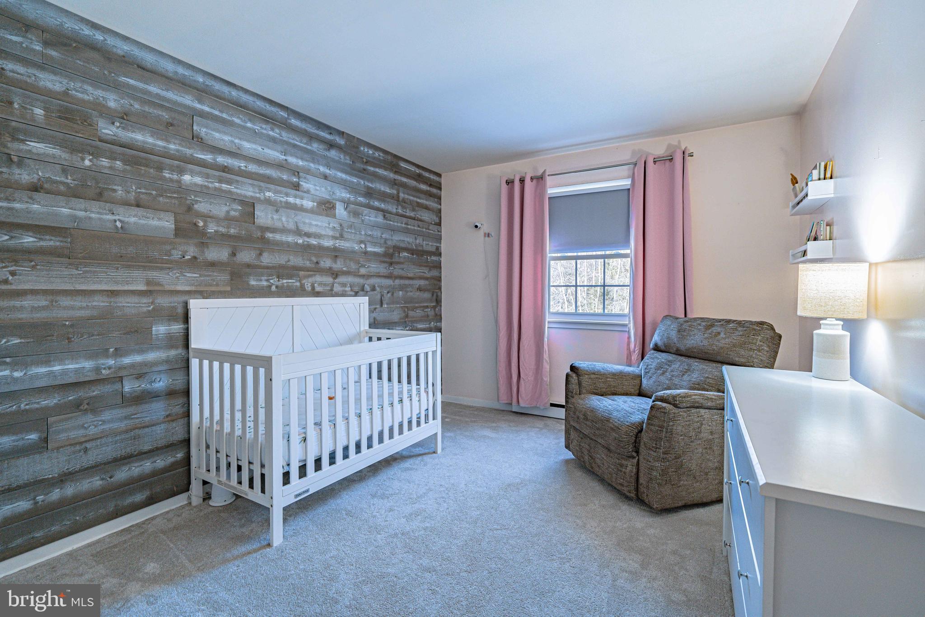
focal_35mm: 16
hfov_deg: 96.7
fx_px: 411
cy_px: 308
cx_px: 462
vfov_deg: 73.7
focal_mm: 16
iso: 800
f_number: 5
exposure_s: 1/250
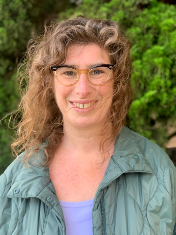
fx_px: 353
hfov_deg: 28.0
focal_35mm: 52
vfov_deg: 36.8
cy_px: 118
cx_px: 88
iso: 125
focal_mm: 6
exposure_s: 1/104
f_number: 2.4
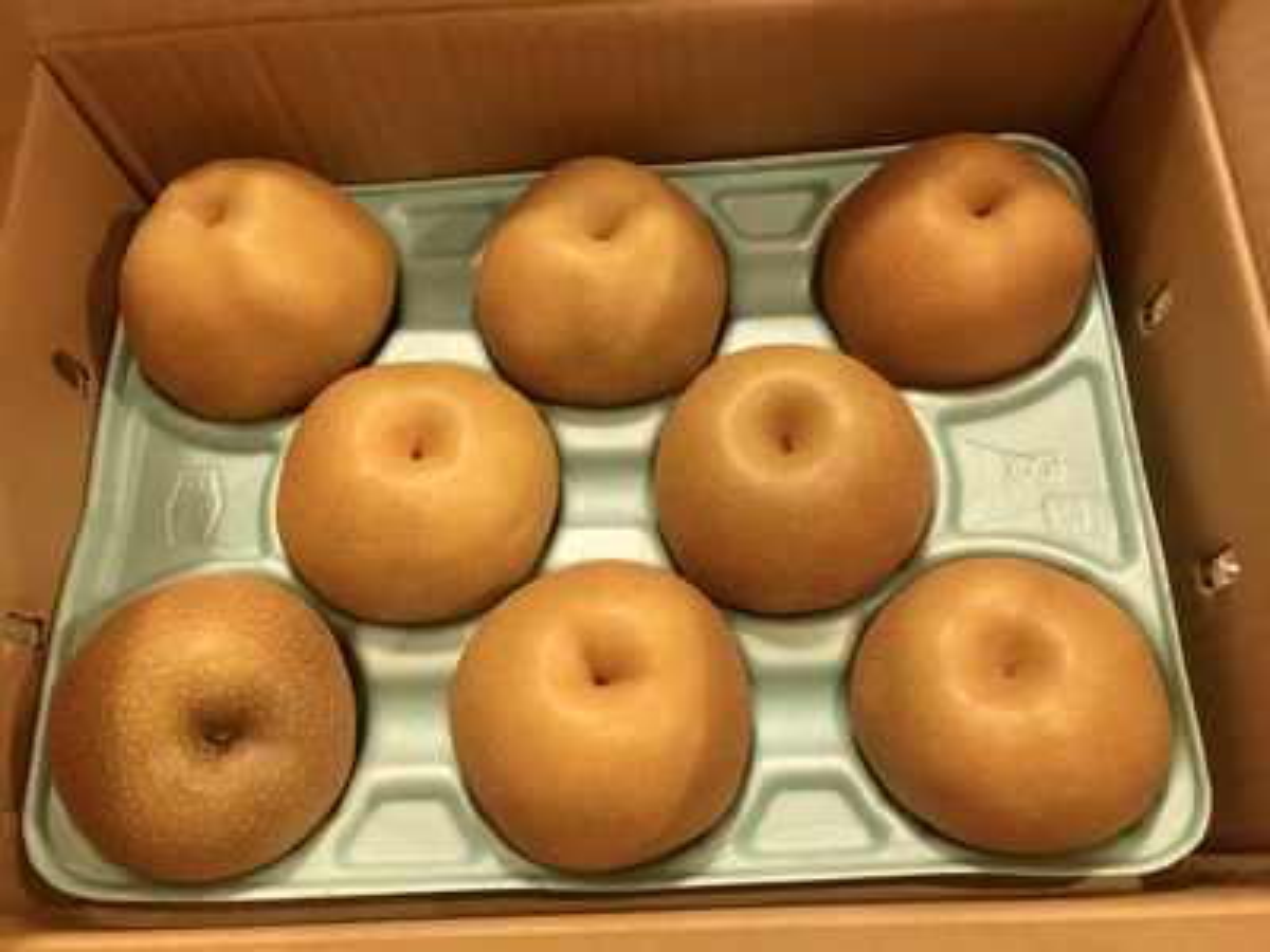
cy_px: 476
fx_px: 1064
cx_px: 635
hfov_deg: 61.7
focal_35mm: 29
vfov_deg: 48.2
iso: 200
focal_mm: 4.15
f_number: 2.2
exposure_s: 1/15
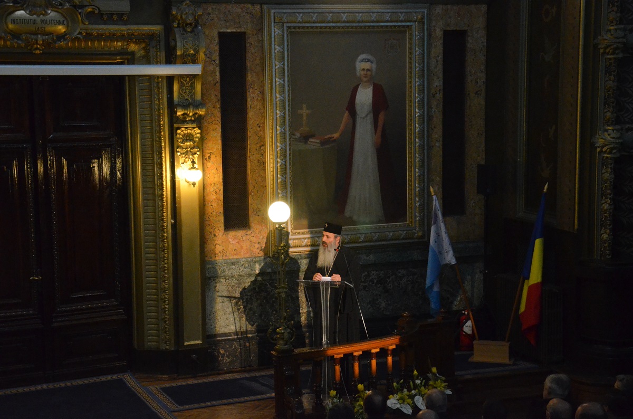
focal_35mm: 72
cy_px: 210
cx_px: 316
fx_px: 1263
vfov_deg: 18.8
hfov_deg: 28.1
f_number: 4.8
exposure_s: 1/100
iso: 5000
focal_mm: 48
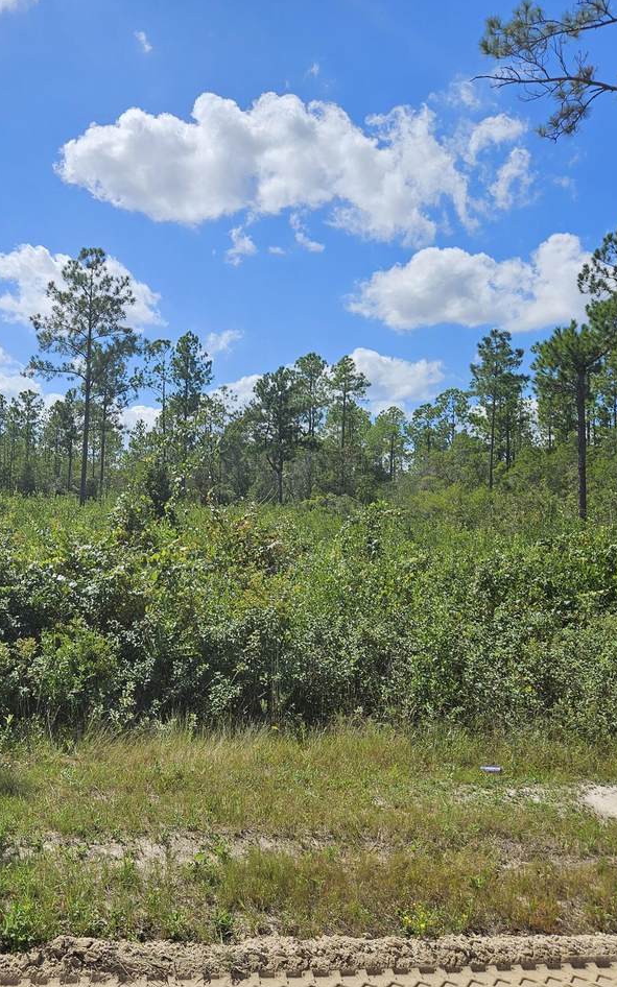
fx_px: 888
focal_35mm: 33
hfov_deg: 37.5
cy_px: 496
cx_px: 161
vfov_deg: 58.1
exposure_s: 1/2497
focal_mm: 5.4
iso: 25
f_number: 1.8
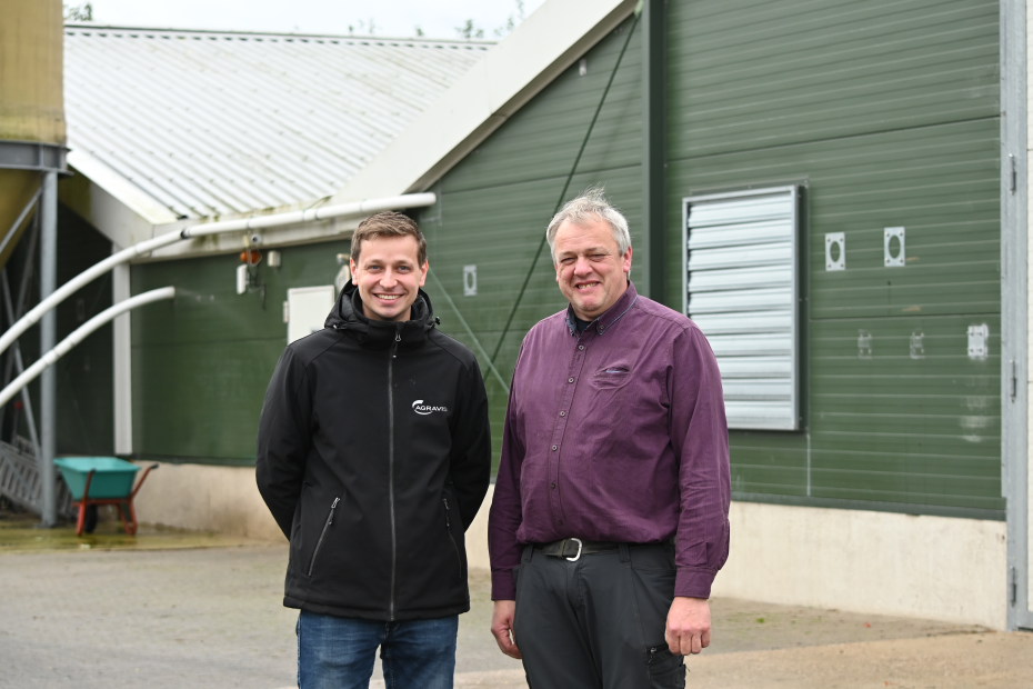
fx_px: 3013
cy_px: 344
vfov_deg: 13.0
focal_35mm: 105
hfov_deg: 19.5
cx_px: 516
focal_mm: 70
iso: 360
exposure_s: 1/500
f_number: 4.5
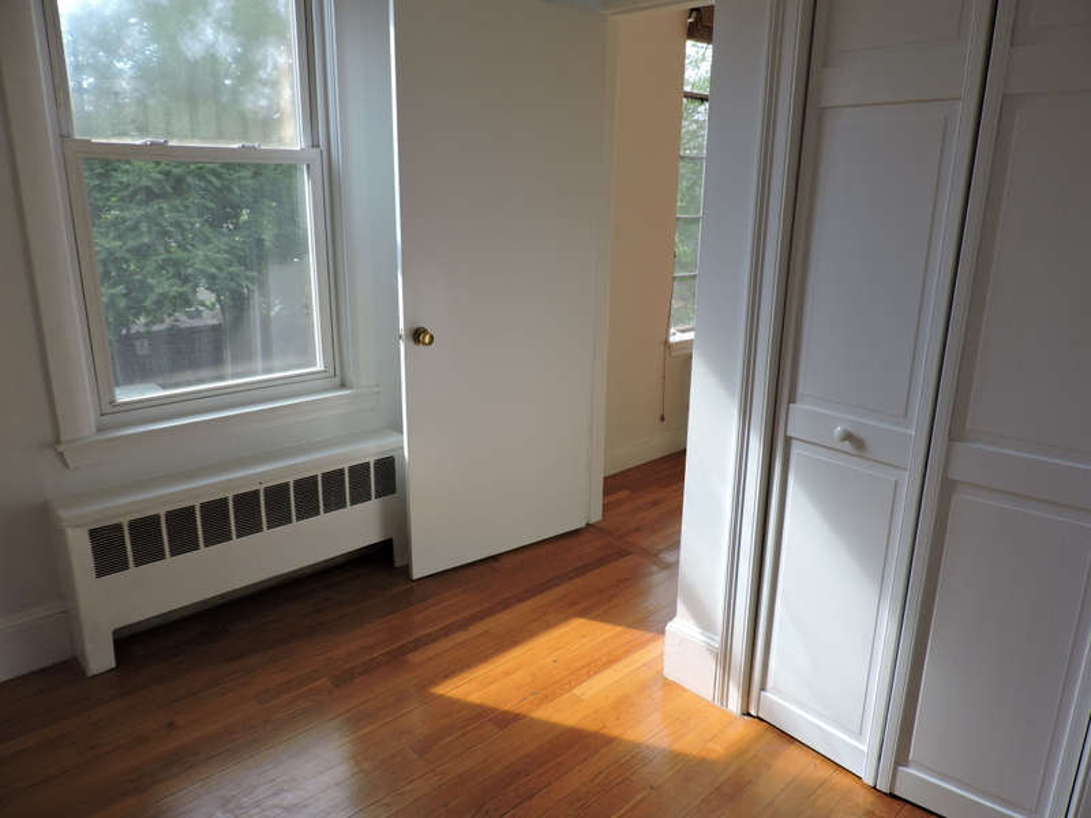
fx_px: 756
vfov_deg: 56.8
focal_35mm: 24
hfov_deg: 71.6
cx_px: 546
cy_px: 409
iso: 100
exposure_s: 1/160
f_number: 3
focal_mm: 4.3
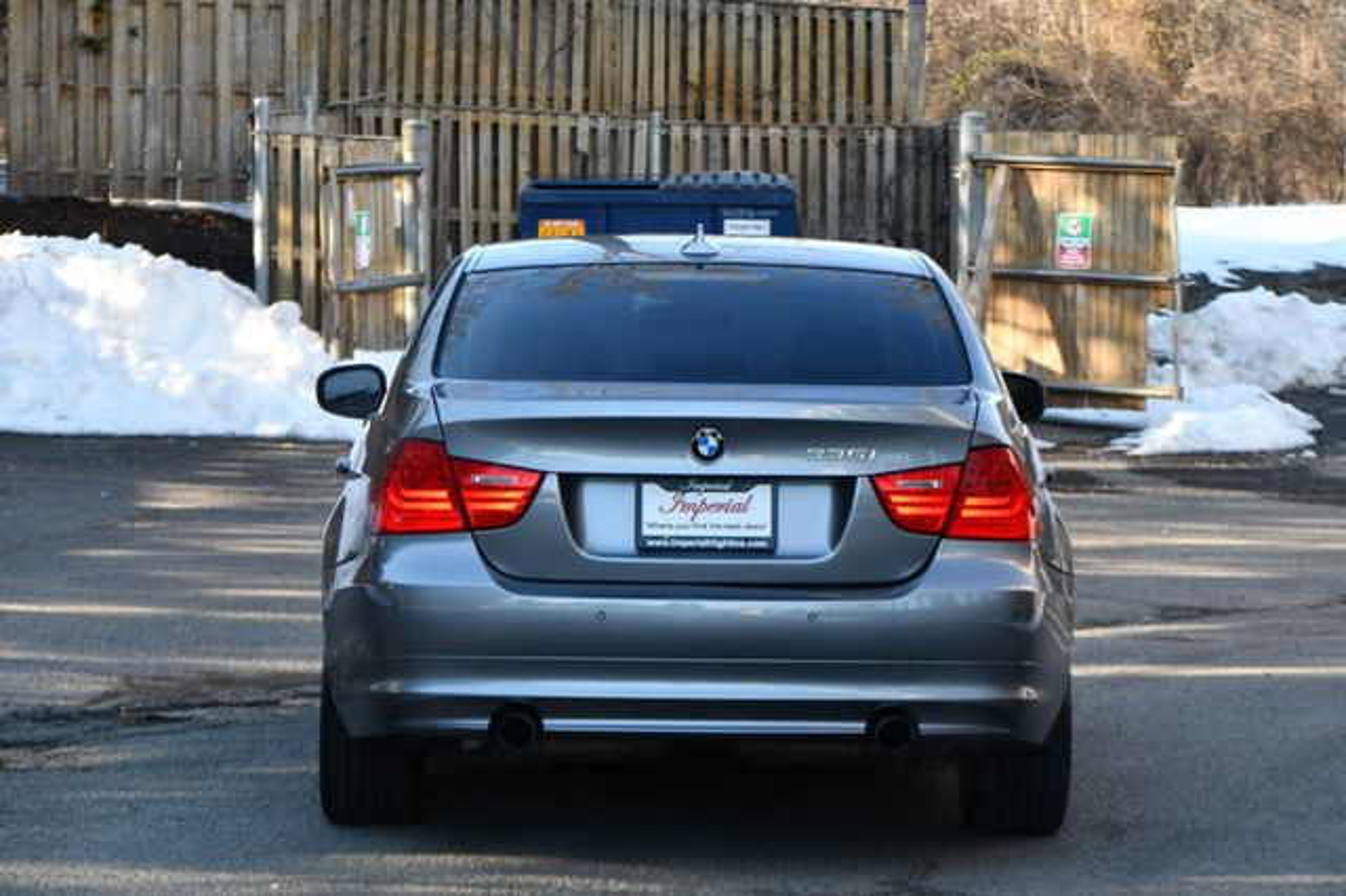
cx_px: 673
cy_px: 448
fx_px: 4596
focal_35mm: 123
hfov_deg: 16.7
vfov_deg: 11.1
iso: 360
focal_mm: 82
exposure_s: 1/250
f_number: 5.6
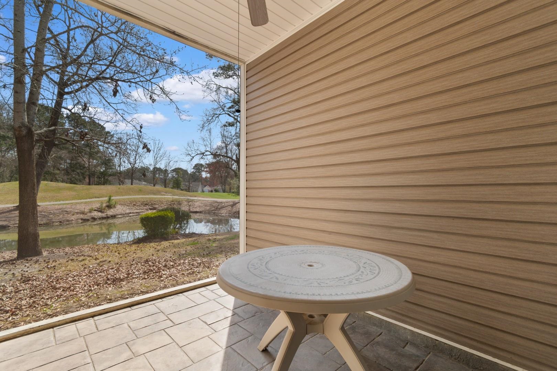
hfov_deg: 100.4
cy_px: 186
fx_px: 232
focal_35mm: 15
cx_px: 278
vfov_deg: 77.3
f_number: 4.5
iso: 100
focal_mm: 10
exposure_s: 1/50
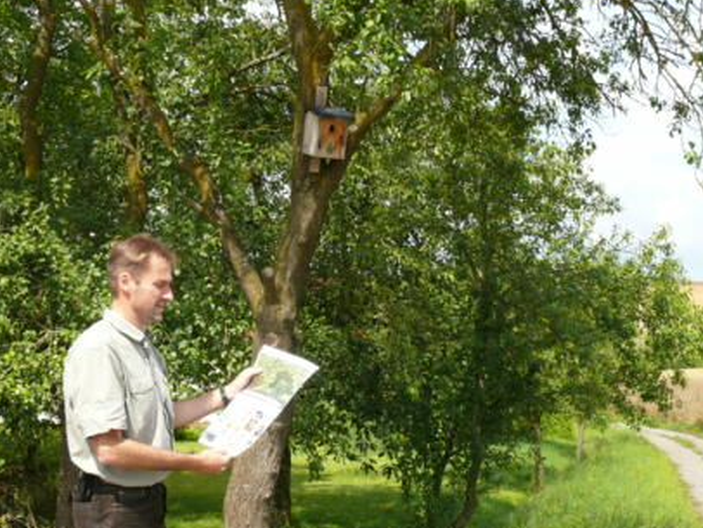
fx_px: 1057
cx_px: 494
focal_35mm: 52
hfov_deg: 36.2
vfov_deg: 27.8
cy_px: 367
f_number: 5.6
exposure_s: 1/250
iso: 100
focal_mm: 7.6
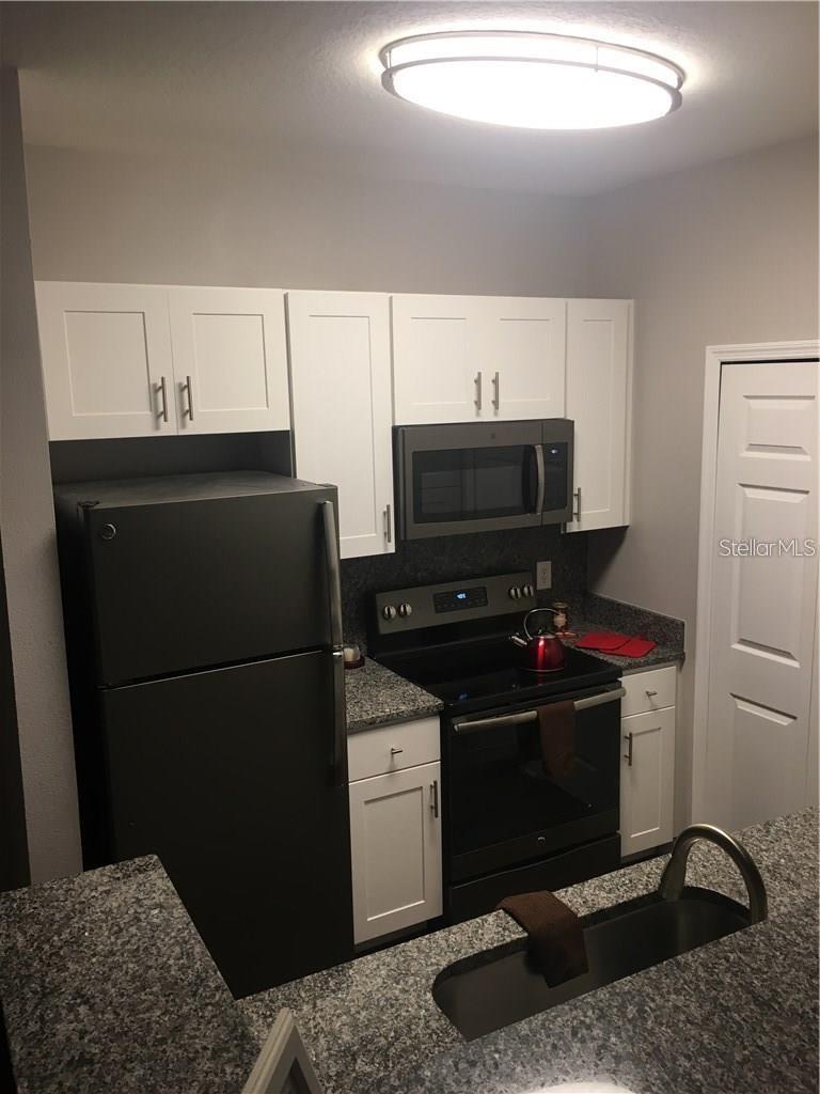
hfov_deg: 48.2
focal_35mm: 29
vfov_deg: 61.7
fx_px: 916
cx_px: 410
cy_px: 547
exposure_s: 1/30
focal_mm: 4.15
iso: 50
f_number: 2.2
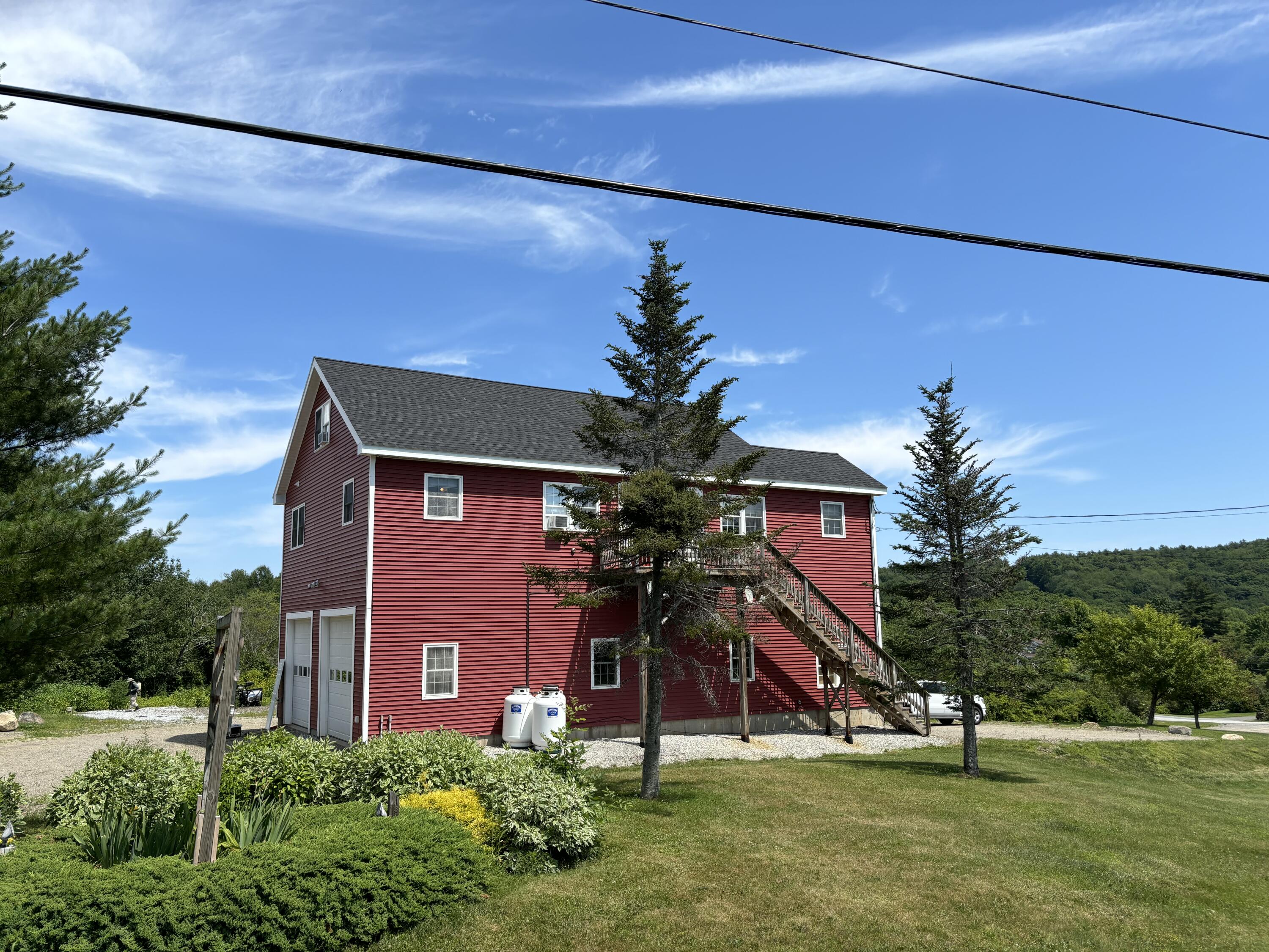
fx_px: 953
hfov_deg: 67.3
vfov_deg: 53.1
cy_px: 476
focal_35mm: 26
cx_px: 634
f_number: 1.6
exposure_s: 1/3106
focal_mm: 5.96
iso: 50
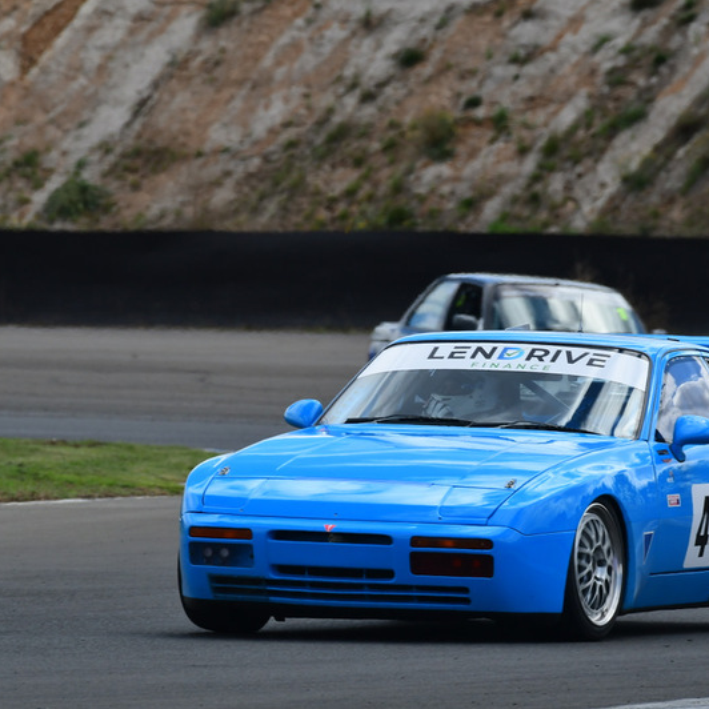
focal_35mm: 729
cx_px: 386
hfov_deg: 2.4
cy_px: 354
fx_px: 16893
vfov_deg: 2.4
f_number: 10
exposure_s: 1/640
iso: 400
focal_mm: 380
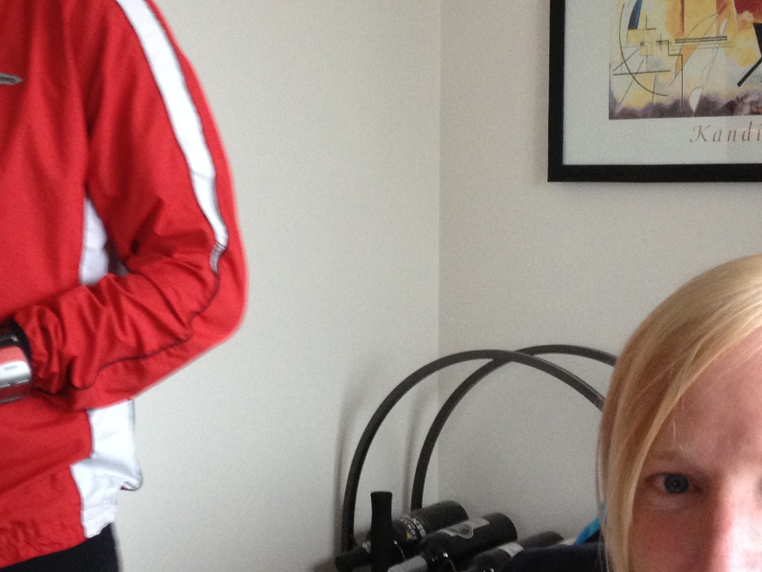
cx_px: 267
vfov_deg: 17.5
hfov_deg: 23.2
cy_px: 147
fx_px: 1849
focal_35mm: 84
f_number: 2.4
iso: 160
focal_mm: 4.28
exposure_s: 1/20
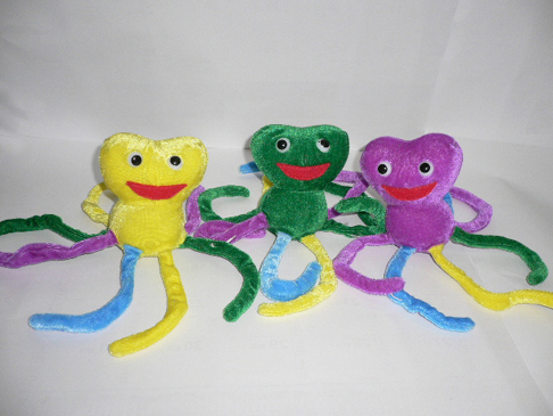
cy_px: 208
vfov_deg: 39.7
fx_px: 575
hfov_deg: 51.3
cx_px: 280
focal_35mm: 36
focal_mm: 5.8
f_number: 2.8
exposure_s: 1/60
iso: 100
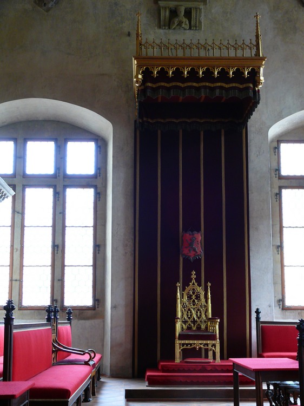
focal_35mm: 57
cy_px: 203
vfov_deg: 33.8
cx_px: 152
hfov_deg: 25.6
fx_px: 668
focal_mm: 12
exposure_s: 1/13
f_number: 3.2
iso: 200
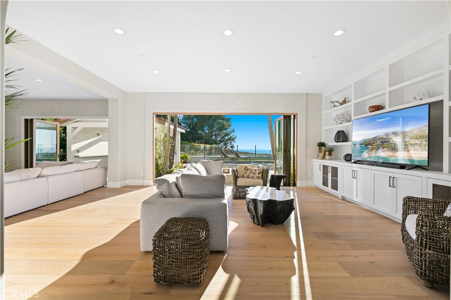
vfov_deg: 77.2
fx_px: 188
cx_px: 226
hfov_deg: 100.4
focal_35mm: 15
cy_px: 150
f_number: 8
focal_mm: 15
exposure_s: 1/25
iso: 140
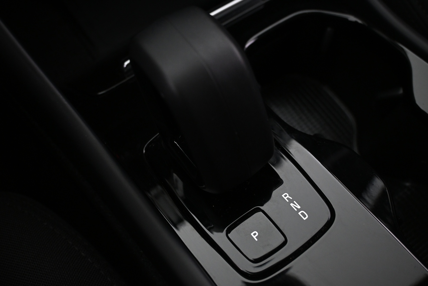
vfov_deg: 36.2
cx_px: 214
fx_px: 437
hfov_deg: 52.2
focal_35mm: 37
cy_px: 143
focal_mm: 24.5
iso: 1600
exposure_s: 1/15
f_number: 4.2
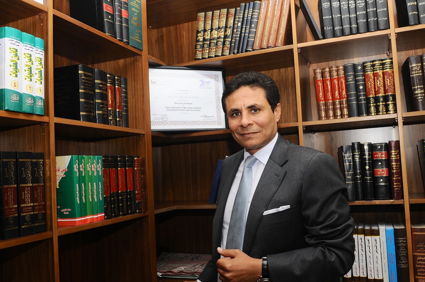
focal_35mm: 30
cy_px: 145
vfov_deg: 44.0
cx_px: 245
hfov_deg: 62.4
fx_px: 349
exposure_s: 1/80
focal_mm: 17
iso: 400
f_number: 4
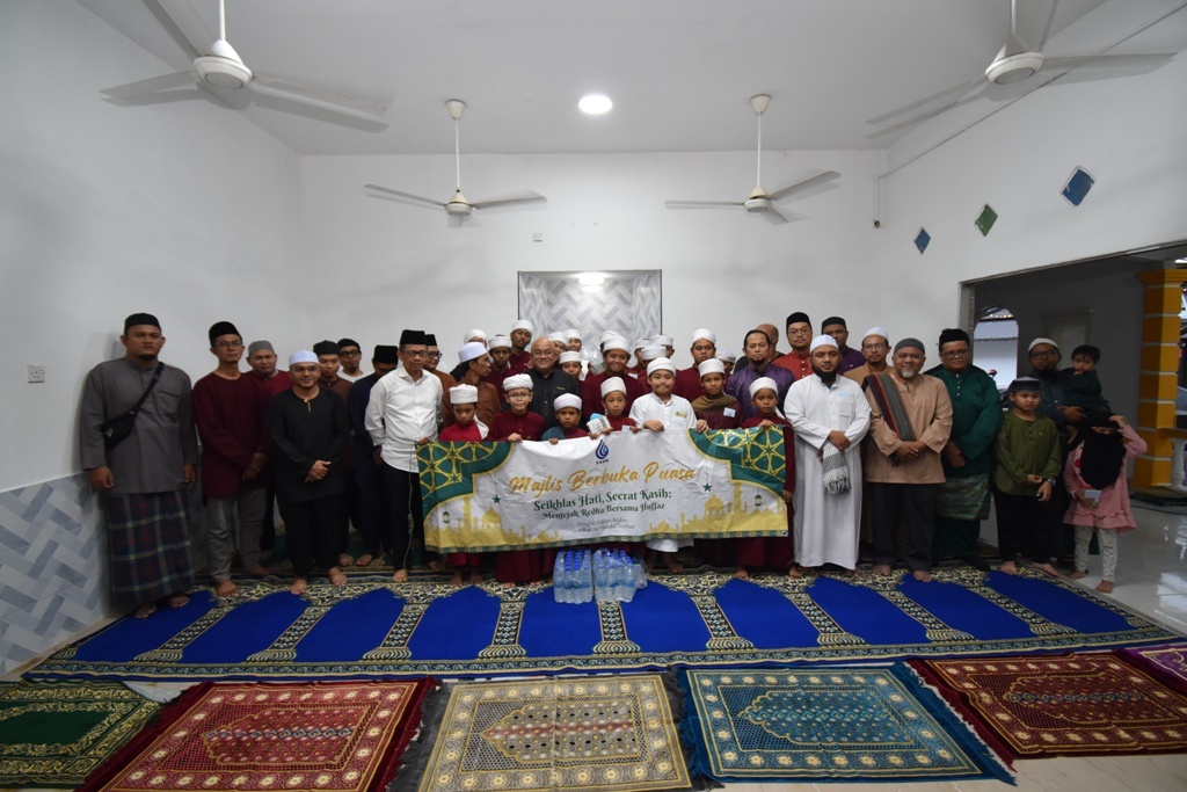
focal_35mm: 15
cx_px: 594
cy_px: 396
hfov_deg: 100.4
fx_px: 495
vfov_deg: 77.3
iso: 800
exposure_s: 1/60
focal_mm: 10
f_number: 4.5
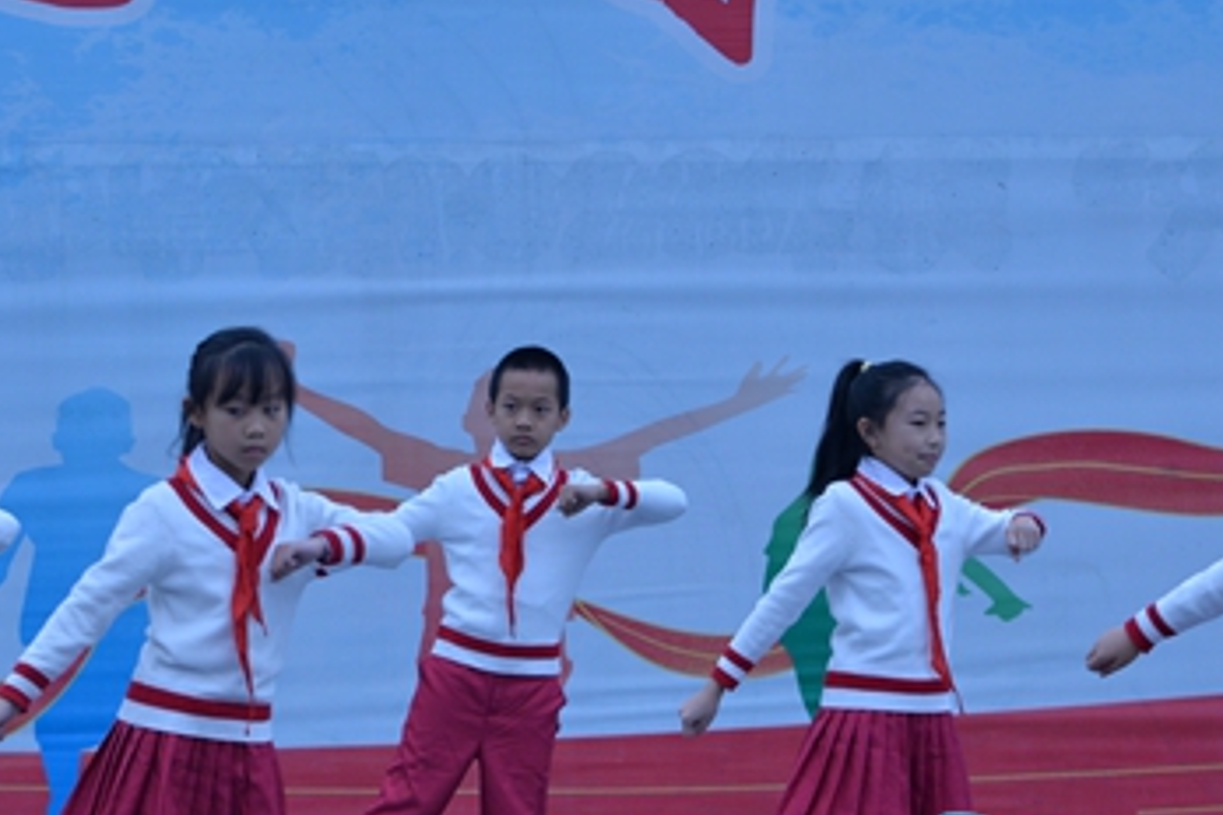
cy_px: 297
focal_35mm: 206
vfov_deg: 6.7
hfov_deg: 10.0
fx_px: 6998
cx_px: 429
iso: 1250
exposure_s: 1/640
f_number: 6.3
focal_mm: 112
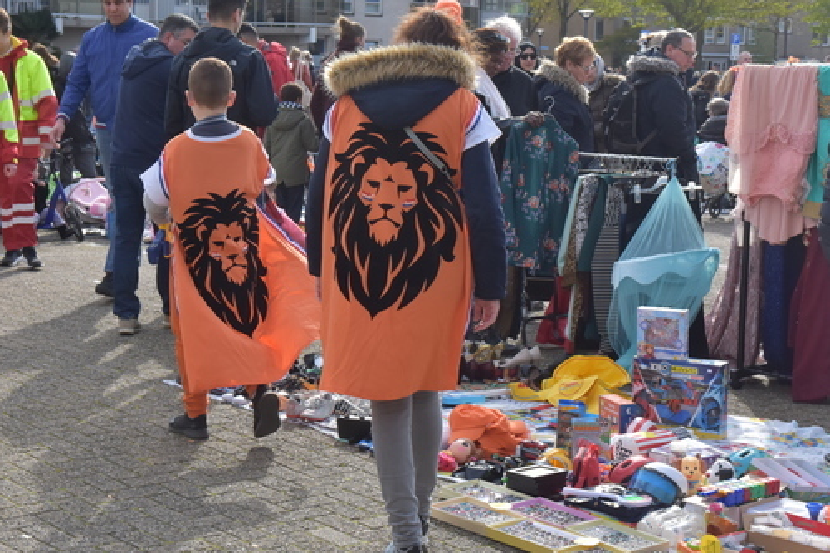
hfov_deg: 28.1
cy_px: 232
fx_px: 1659
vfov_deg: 18.9
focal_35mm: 72
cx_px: 362
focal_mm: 40
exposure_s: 1/1000
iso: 640
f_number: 8
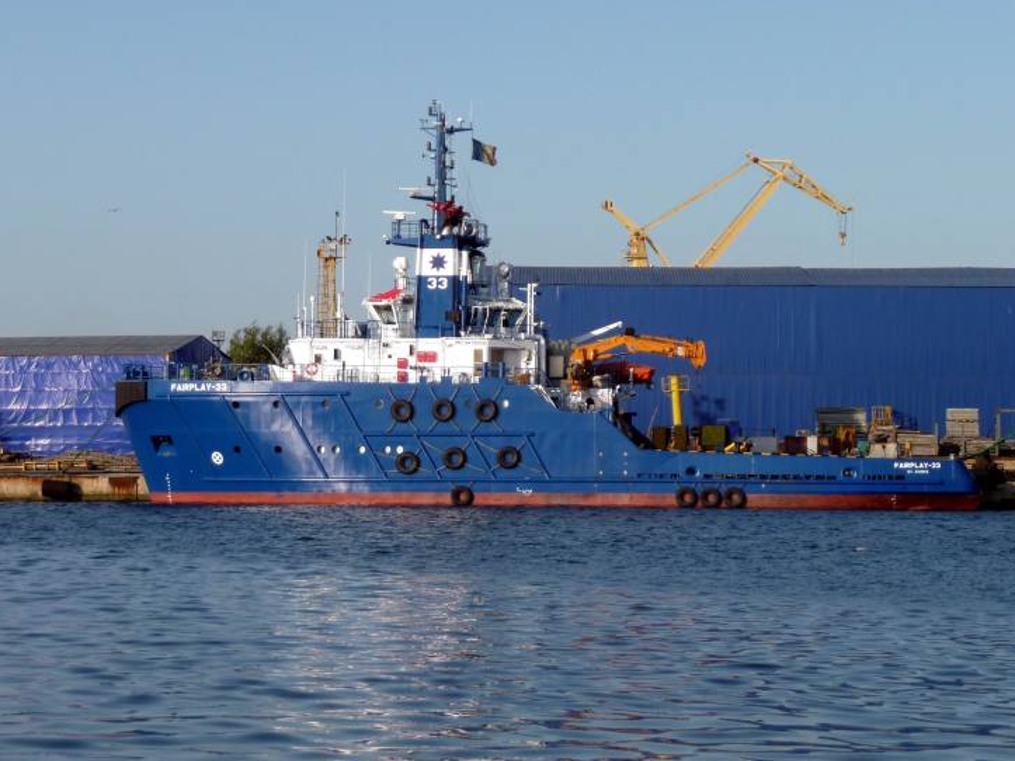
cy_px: 341
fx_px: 3342
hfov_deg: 17.3
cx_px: 515
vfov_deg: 13.0
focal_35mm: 114
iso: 100
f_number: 4.7
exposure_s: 1/640
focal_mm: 17.5
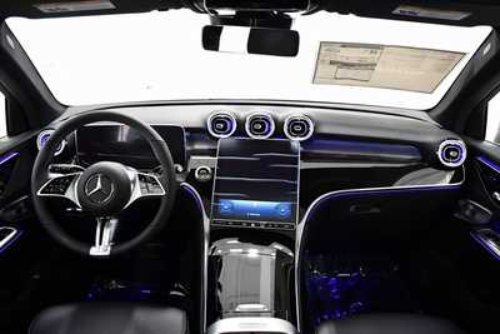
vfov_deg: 48.0
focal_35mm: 27
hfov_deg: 67.4
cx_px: 250
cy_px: 167
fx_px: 375
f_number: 3.5
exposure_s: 1/60
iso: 3200
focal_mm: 18
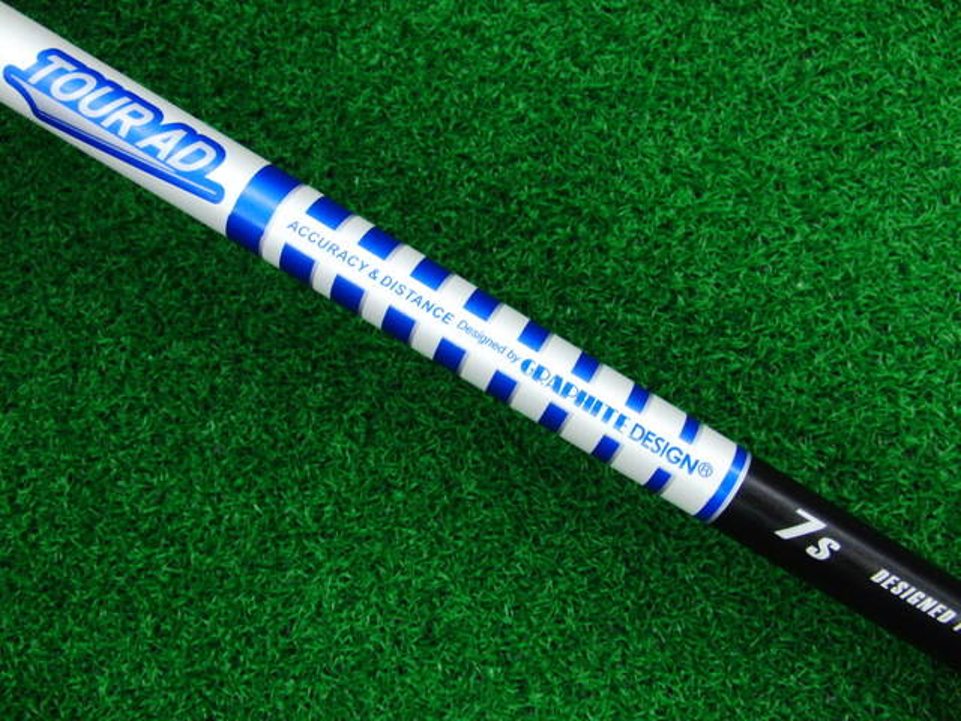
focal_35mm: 37
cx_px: 480
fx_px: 1027
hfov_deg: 50.1
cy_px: 360
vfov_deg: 38.7
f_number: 3.6
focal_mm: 6.42
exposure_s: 1/60
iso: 400
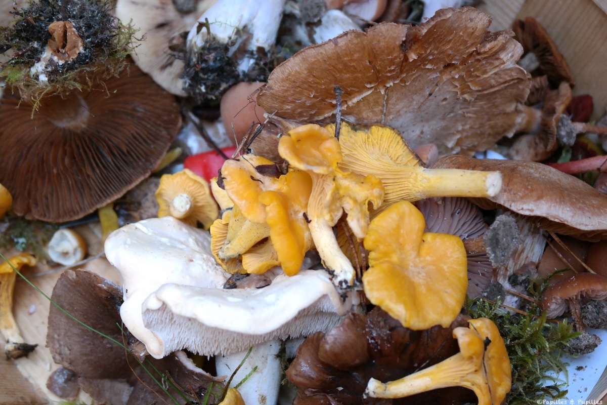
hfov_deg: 40.3
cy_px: 202
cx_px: 304
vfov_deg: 27.5
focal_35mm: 49
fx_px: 826
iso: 800
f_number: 4.5
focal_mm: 32
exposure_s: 1/60
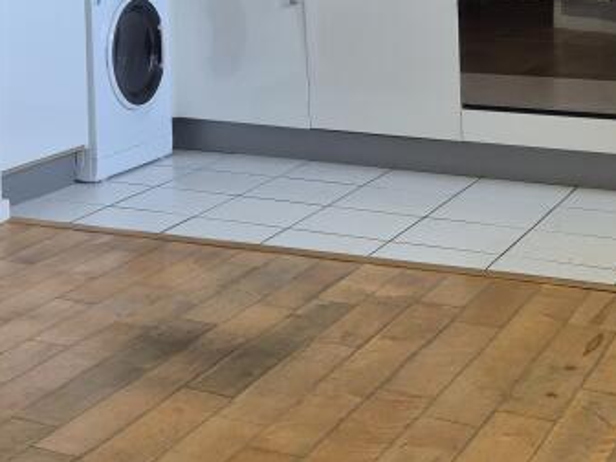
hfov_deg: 27.2
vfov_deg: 19.8
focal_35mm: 70
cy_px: -90
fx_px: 1246
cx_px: 114
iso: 125
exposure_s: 1/100
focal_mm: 5.4
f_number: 1.8
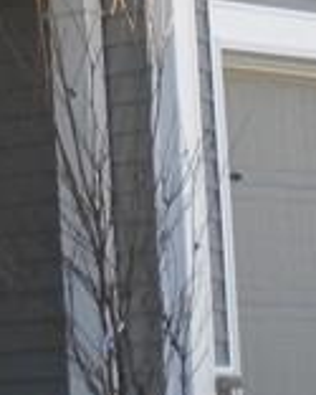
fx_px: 3072
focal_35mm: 263
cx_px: -88
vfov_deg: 7.3
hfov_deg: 5.9
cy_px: -94
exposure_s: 1/160
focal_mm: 7.4
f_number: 4.9
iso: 80
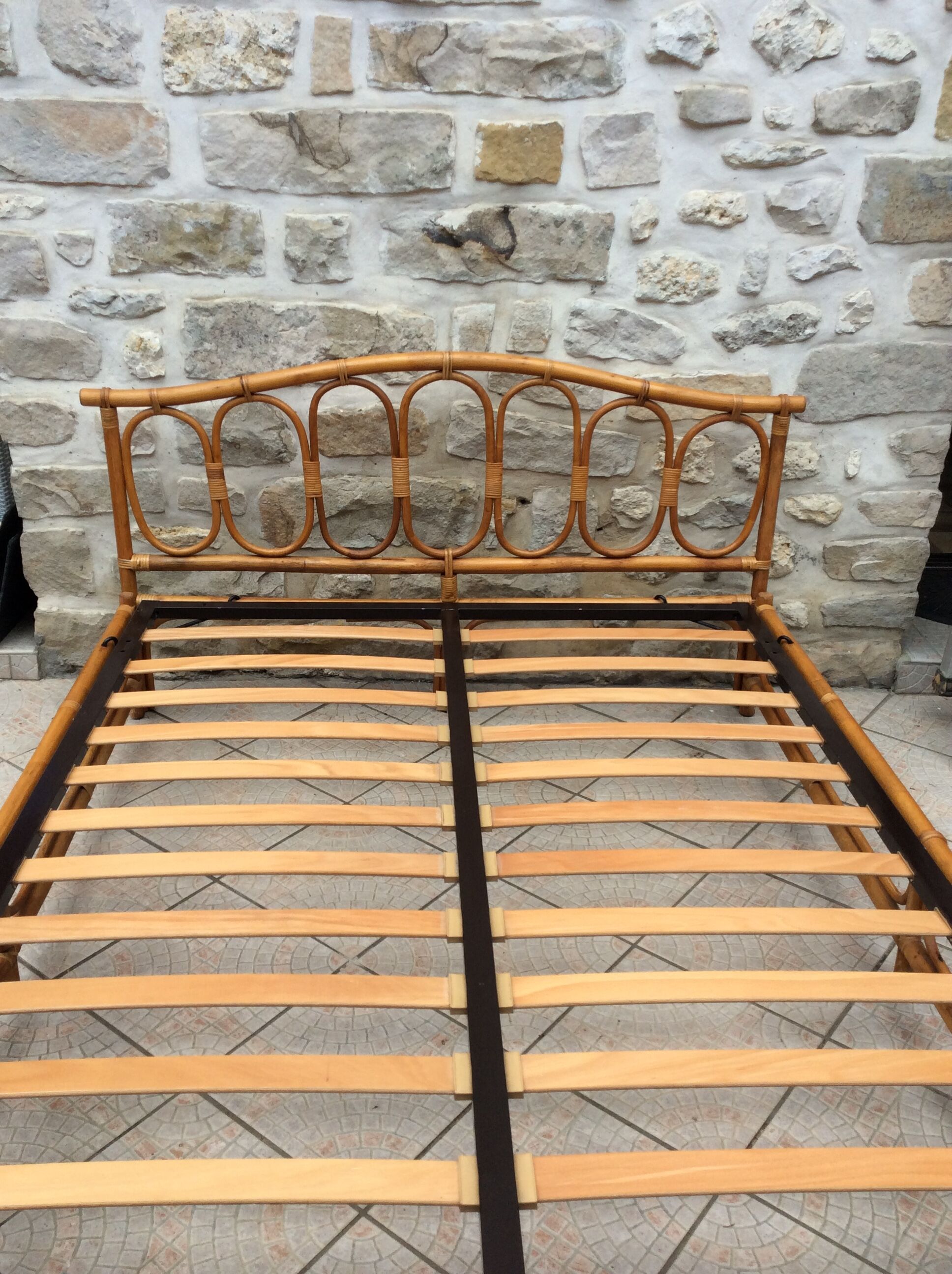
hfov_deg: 44.1
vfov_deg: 56.9
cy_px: 637
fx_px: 1177
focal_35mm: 32
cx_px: 476
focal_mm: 3.3
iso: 32
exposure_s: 1/296
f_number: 2.4
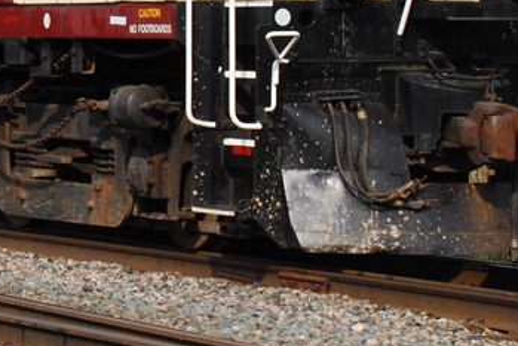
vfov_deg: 6.5
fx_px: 3008
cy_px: -70
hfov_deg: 9.7
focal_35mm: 209
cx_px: -117
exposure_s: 1/500
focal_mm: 38
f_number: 10
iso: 400
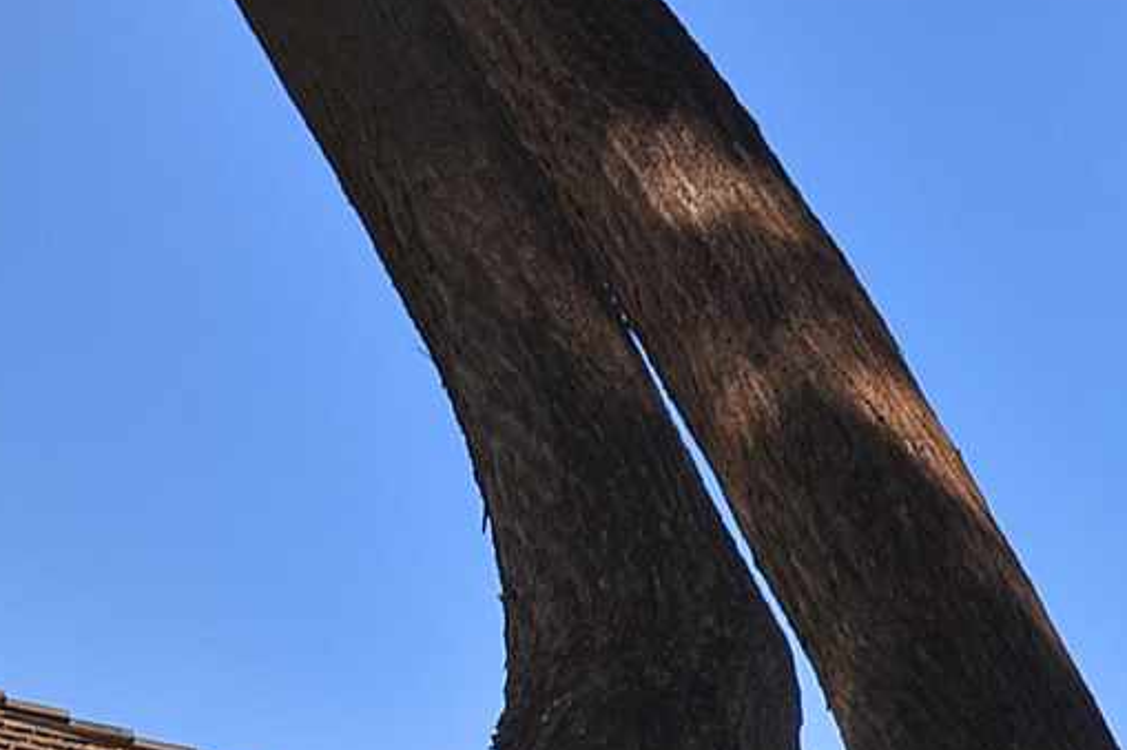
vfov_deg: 4.4
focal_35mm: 302
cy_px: 2091
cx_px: 3157
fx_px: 9451
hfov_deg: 6.3
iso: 100
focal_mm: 50
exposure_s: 1/200
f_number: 10
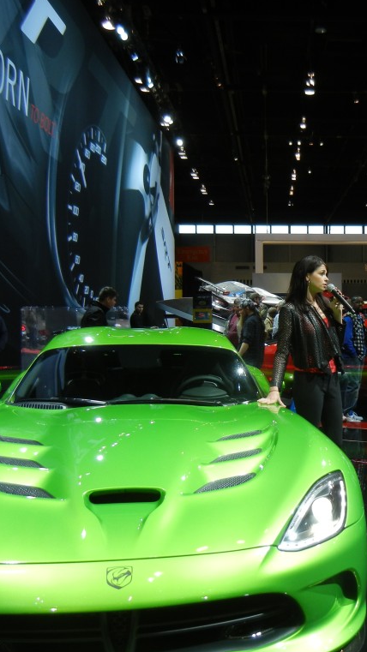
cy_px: 324
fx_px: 761
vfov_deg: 46.4
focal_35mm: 44
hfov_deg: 26.4
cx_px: 314
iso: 160
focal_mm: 5.4
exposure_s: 1/70.4
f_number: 3.5
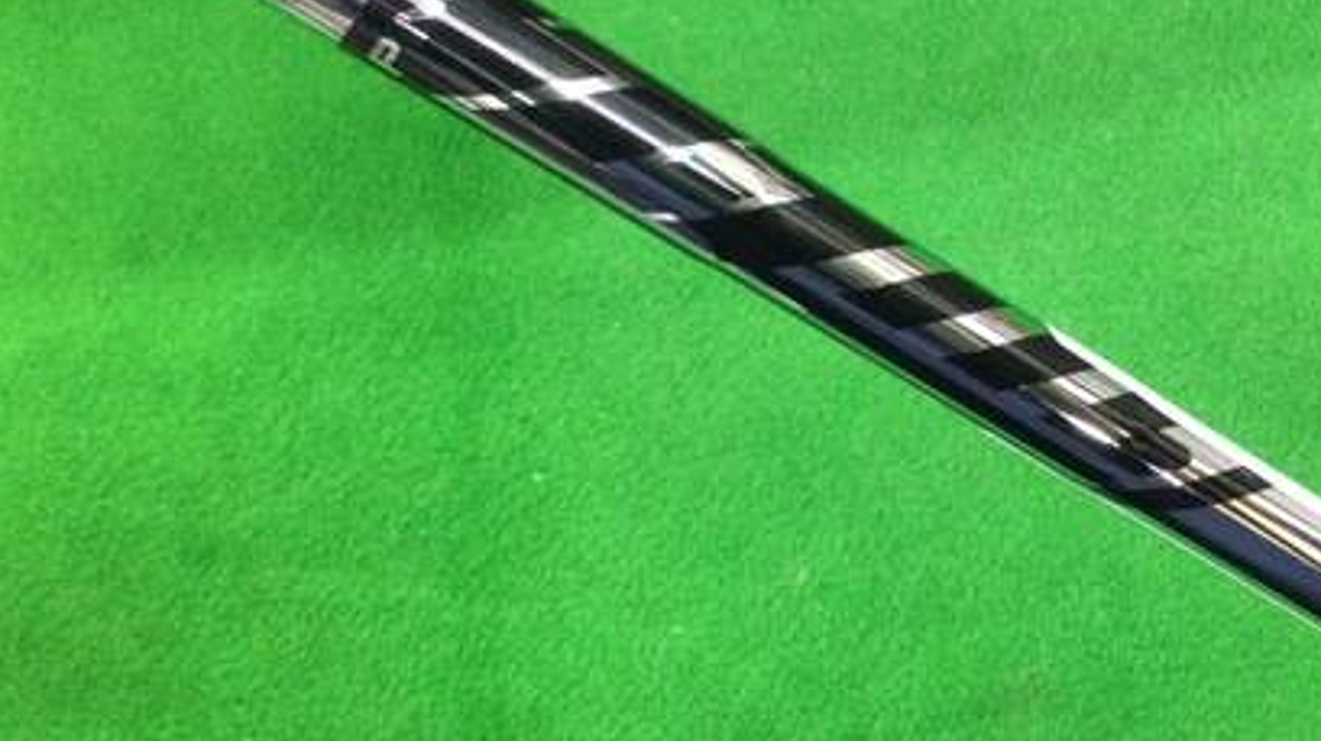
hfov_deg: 38.5
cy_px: 275
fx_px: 1855
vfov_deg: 22.5
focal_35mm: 53
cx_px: 926
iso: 250
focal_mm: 3.3
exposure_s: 1/30
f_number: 2.4
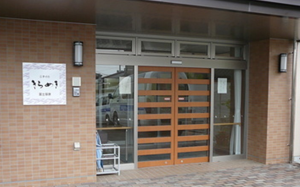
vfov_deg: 30.4
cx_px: 157
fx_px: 343
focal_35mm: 42
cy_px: 119
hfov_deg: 47.2
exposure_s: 1/160
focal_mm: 5.2
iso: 80
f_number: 2.8
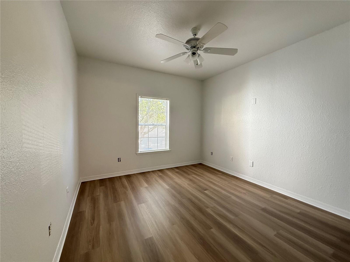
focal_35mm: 14
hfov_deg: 102.1
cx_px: 175
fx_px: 142
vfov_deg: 85.7
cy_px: 131
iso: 500
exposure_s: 1/120
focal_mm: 2.22
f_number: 2.2
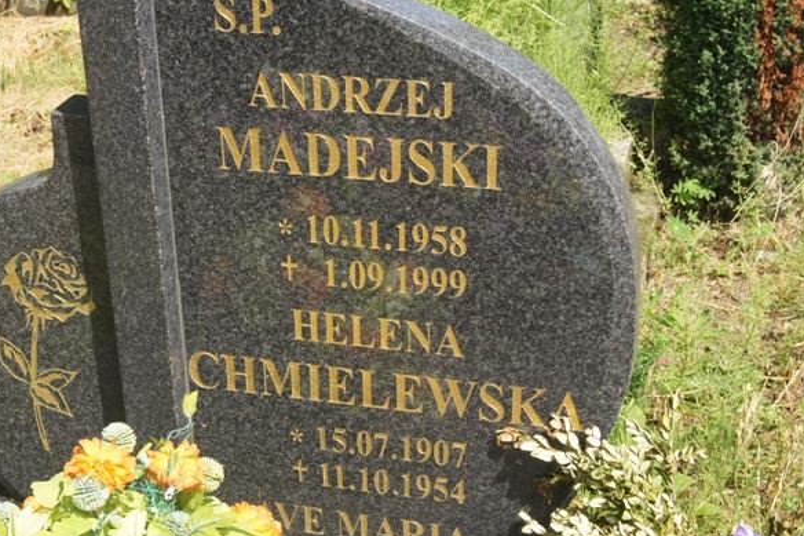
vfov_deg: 23.5
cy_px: 282
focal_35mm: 58
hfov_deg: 34.7
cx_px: 390
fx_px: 1285
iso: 200
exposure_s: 1/125
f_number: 13
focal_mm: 35
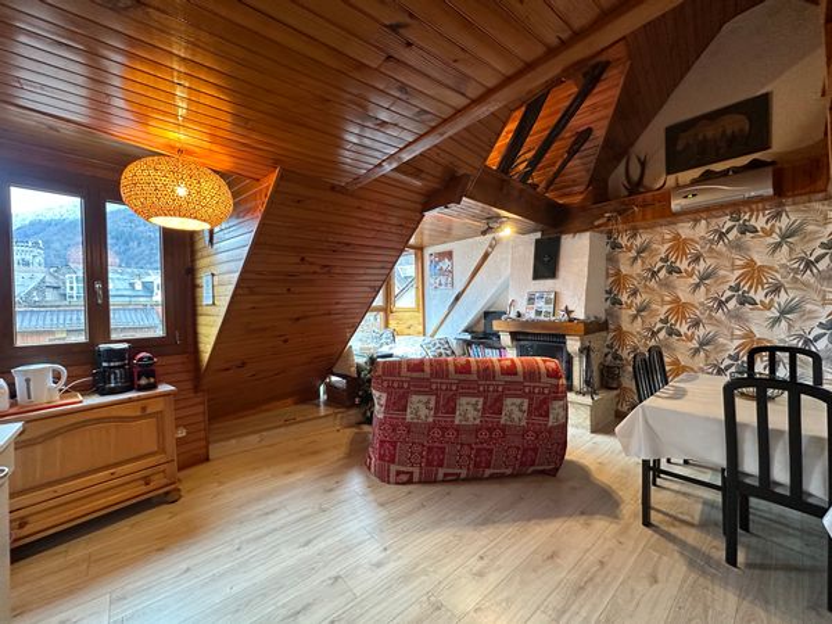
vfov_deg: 85.7
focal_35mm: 14
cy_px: 312
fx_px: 336
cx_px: 416
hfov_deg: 102.1
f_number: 2.2
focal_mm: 2.22
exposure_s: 1/50
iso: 250
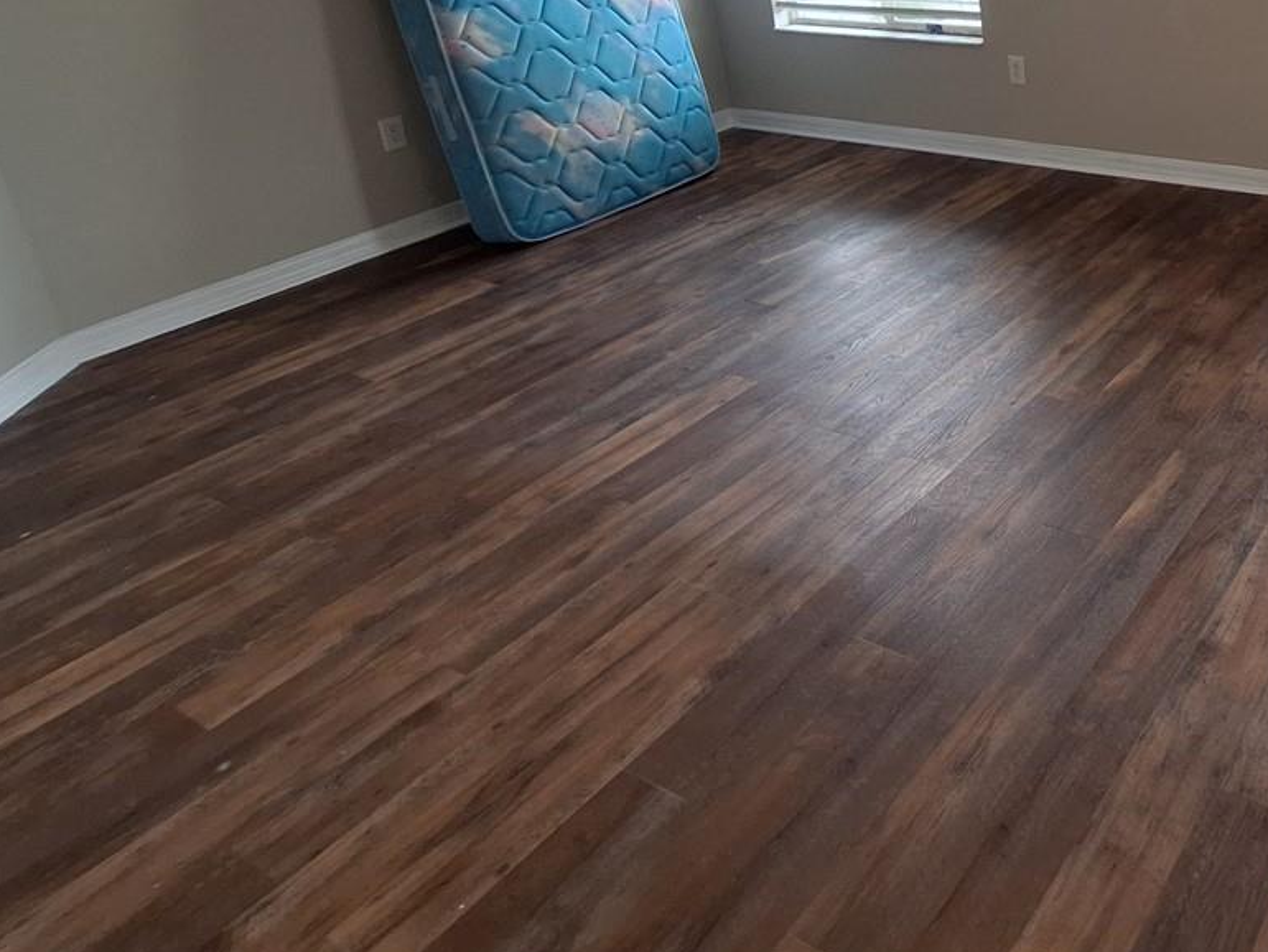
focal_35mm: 27
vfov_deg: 46.9
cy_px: 117
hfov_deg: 54.2
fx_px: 989
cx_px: 1205
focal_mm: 1.74
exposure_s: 1/60
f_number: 2.2
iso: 64
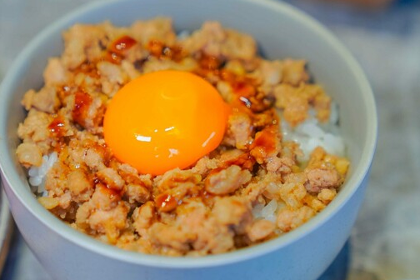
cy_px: 136
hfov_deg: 17.3
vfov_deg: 11.6
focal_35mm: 118
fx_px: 1377
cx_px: 179
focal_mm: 70
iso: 200
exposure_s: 1/80
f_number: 2.8
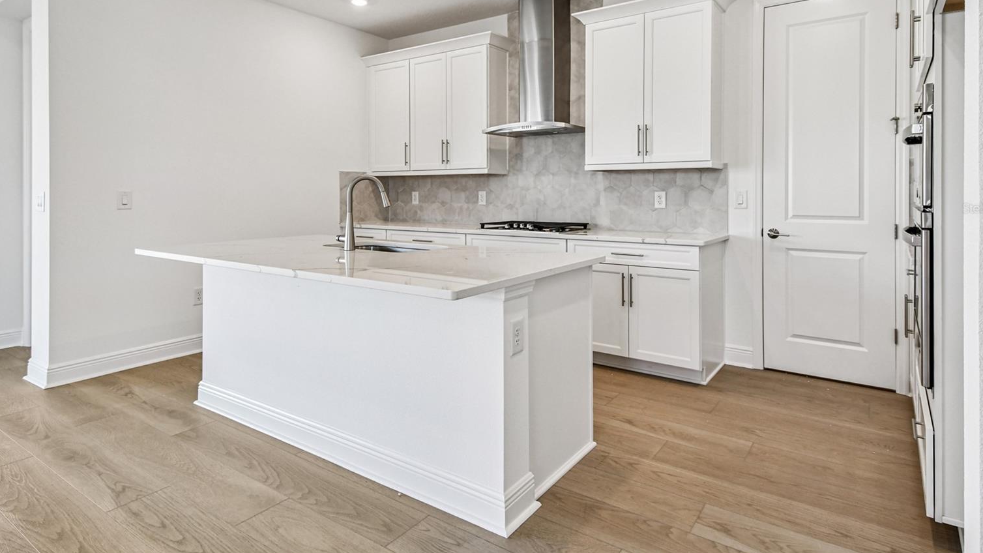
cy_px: 208
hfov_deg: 86.6
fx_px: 521
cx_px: 499
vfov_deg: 55.2
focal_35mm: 20
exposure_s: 1/160
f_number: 7.1
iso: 640
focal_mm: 12
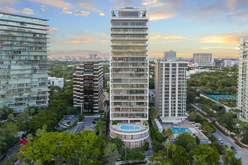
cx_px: 124
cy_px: 82
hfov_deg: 65.5
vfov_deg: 46.4
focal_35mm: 28
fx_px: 193
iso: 100
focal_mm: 14.45
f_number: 5
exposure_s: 1/8
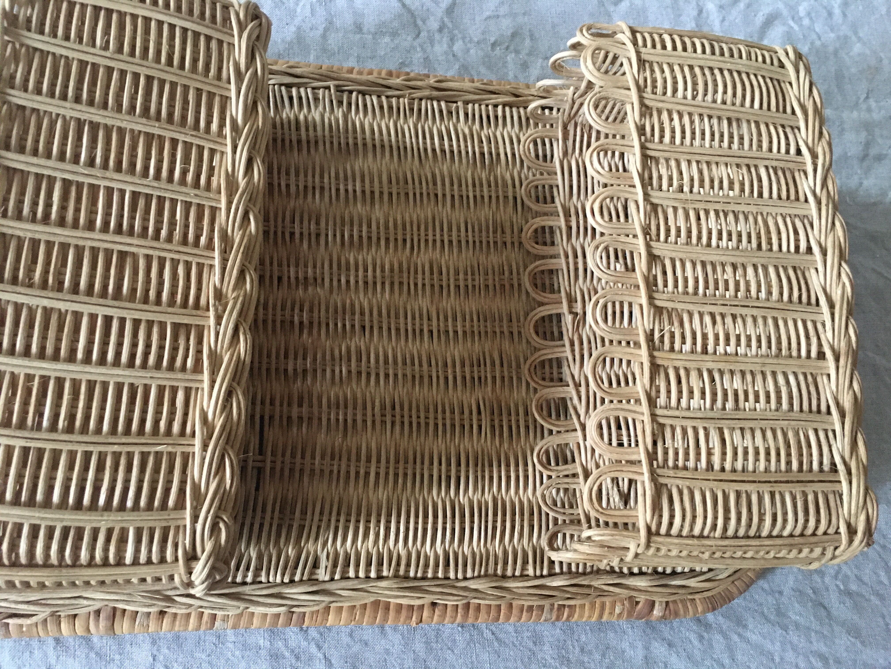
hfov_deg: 61.7
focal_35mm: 29
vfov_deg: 48.2
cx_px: 446
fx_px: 746
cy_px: 334
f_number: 2.2
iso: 320
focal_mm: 4.15
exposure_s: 1/17
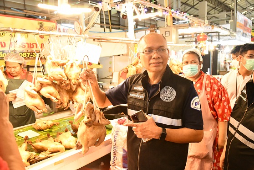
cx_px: 127
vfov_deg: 42.3
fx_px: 219
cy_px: 85
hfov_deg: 60.3
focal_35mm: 31
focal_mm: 31
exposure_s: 1/250
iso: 14400
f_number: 6.3
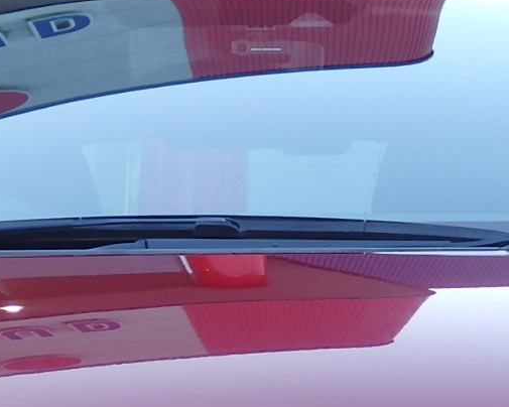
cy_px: 565
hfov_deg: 10.6
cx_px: 235
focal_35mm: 182
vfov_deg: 8.3
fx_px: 2742
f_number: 4
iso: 125
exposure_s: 1/100
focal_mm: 8.9
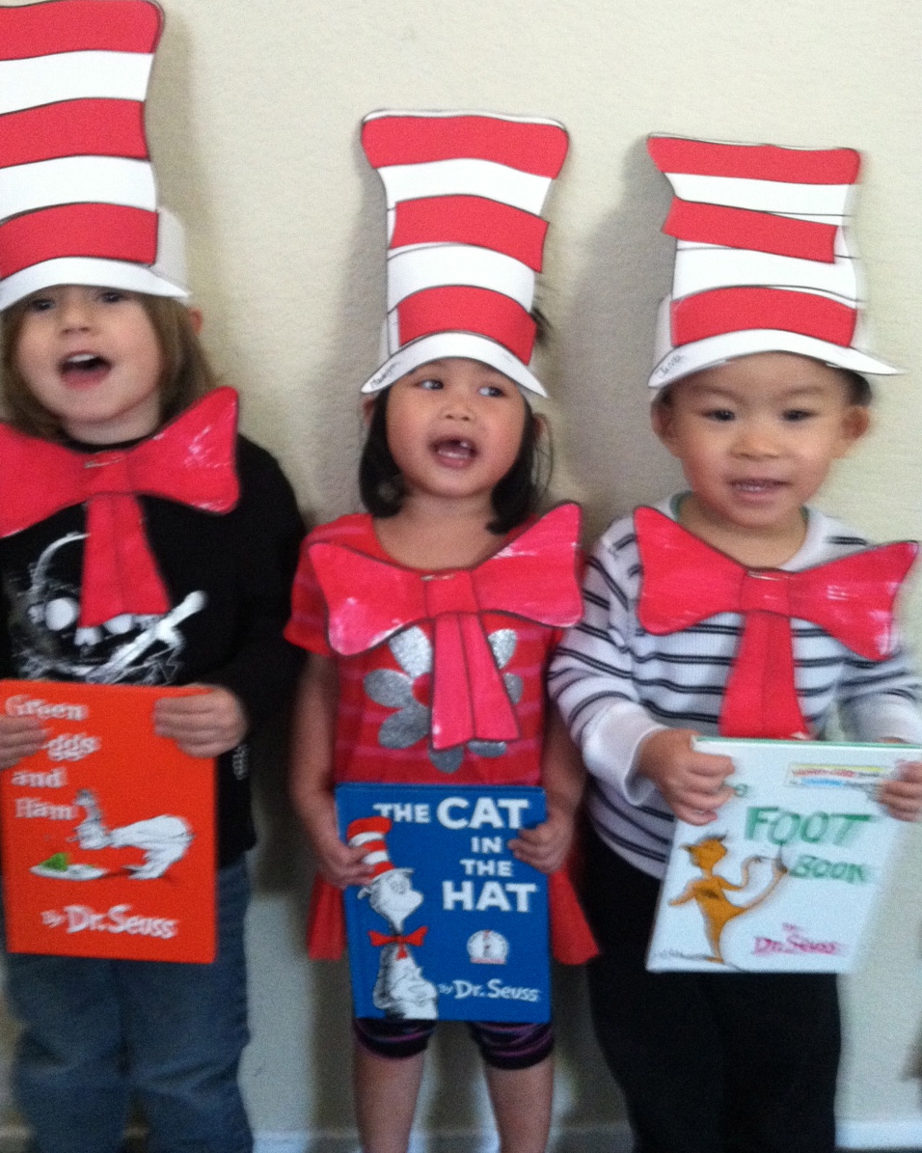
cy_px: 544
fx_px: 1262
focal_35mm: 37
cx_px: 459
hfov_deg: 40.1
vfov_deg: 49.1
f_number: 2.8
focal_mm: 3.85
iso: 500
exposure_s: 1/15
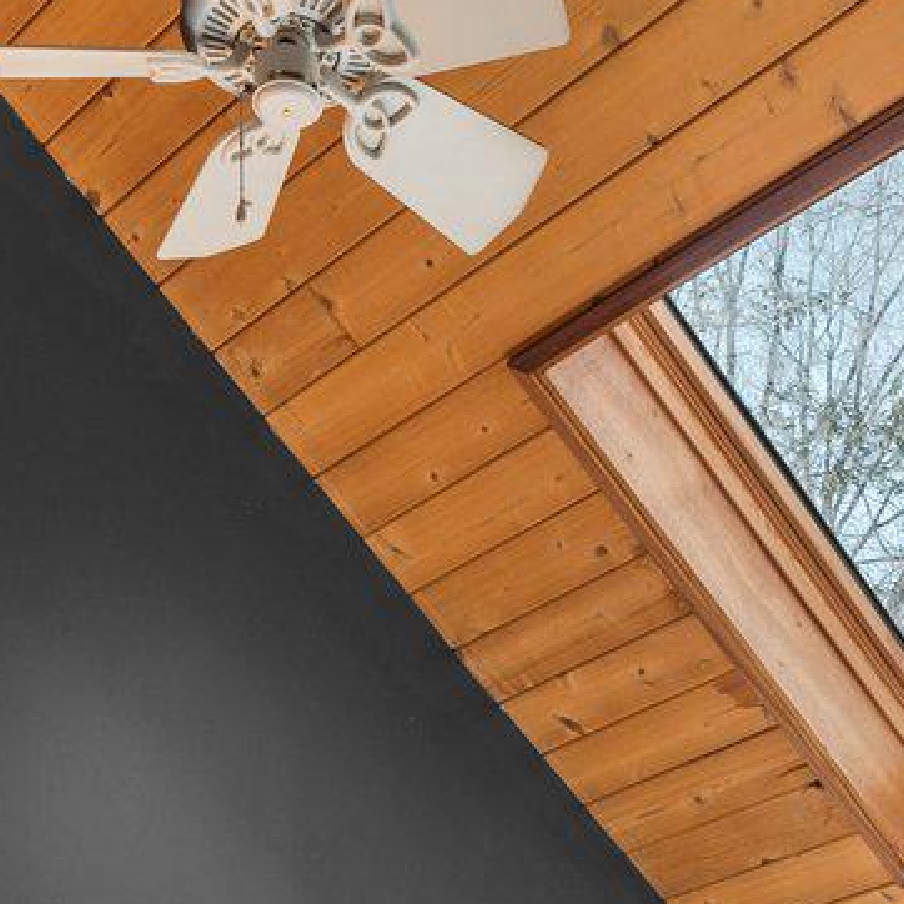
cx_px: 524
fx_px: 2275
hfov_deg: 22.5
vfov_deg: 17.8
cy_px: 1644
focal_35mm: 77
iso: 200
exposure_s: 1/8
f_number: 8
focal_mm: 16
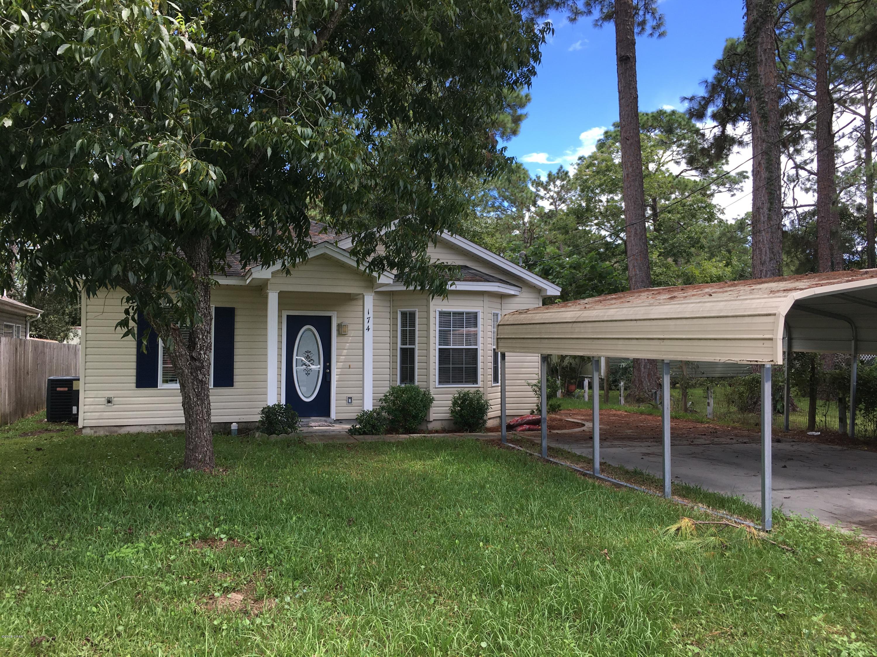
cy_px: 328
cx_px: 438
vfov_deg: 48.2
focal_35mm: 29
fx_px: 735
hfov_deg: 61.7
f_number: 2.2
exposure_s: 1/455
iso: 25
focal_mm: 4.15
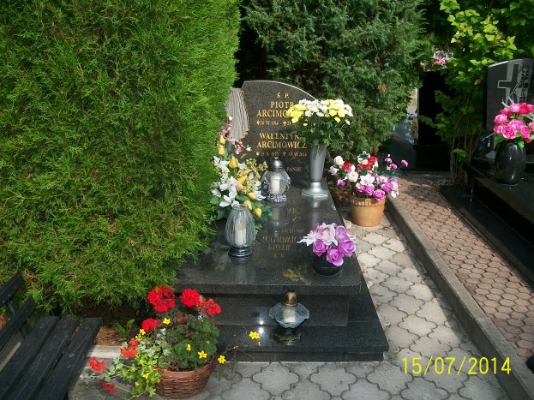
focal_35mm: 37
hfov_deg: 50.1
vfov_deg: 38.7
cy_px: 204
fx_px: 571
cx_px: 265
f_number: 2.7
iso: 80
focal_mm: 6
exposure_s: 1/500
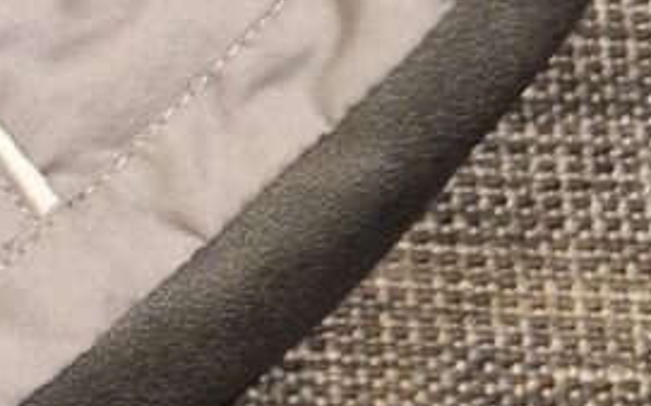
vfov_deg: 10.3
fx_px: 2234
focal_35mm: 126
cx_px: -416
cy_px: 394
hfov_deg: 15.0
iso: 125
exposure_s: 1/100
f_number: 1.8
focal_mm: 5.4
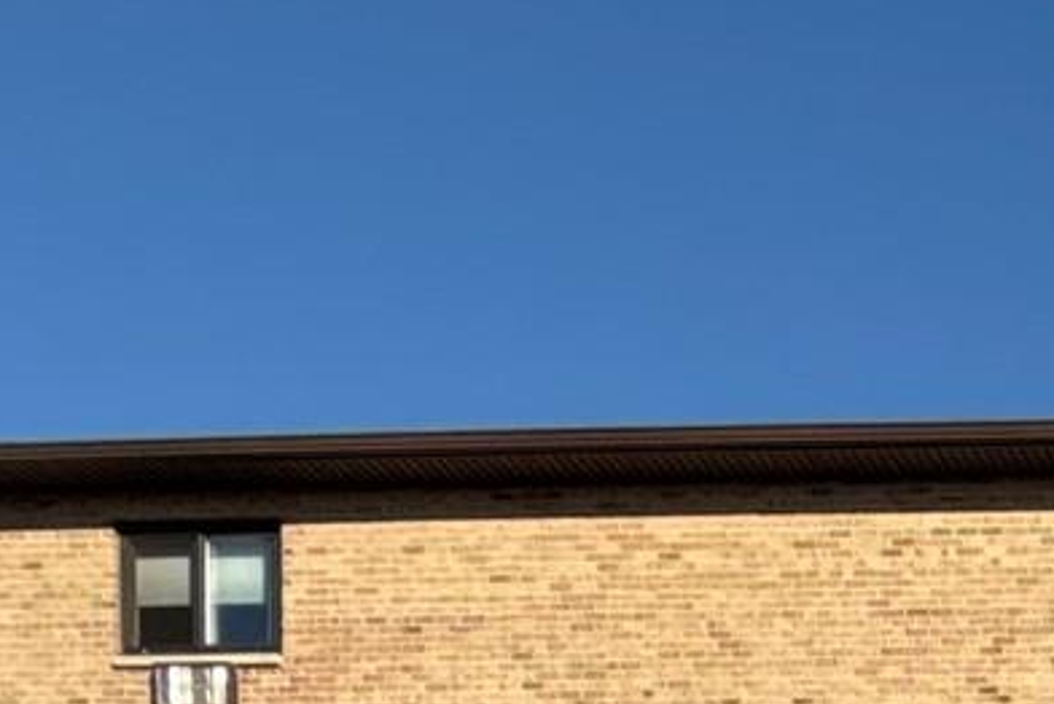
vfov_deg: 12.8
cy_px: 1792
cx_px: 1758
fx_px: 2227
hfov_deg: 20.7
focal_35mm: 76
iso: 50
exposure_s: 1/2024
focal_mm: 2.22
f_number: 2.2
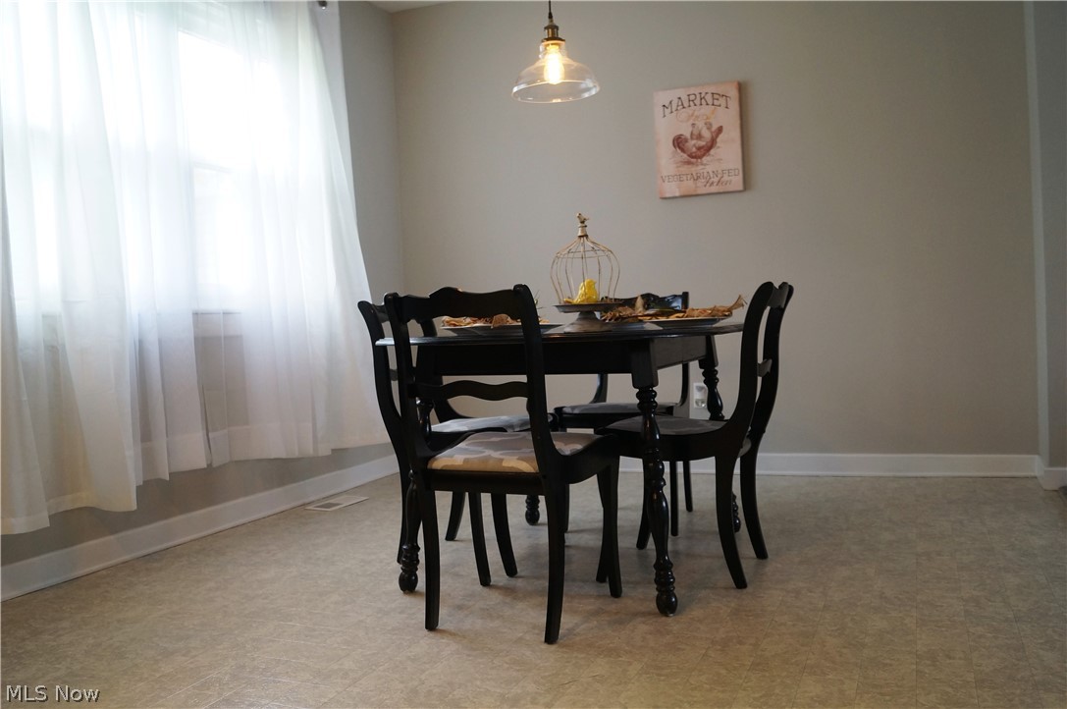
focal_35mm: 30
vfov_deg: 43.5
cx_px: 534
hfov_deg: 62.0
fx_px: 888
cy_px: 354
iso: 500
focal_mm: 20
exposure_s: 1/60
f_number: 4
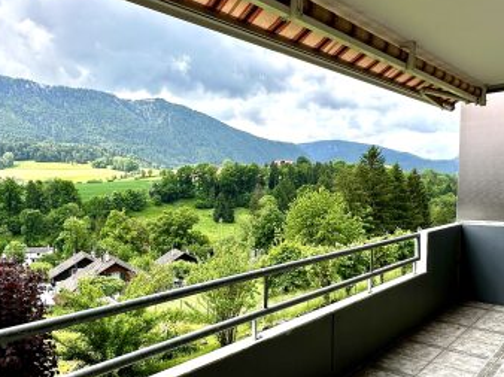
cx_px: 194
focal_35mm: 29
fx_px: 422
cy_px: 226
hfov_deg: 61.0
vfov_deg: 47.9
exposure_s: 1/734
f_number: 2.2
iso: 40
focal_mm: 2.22
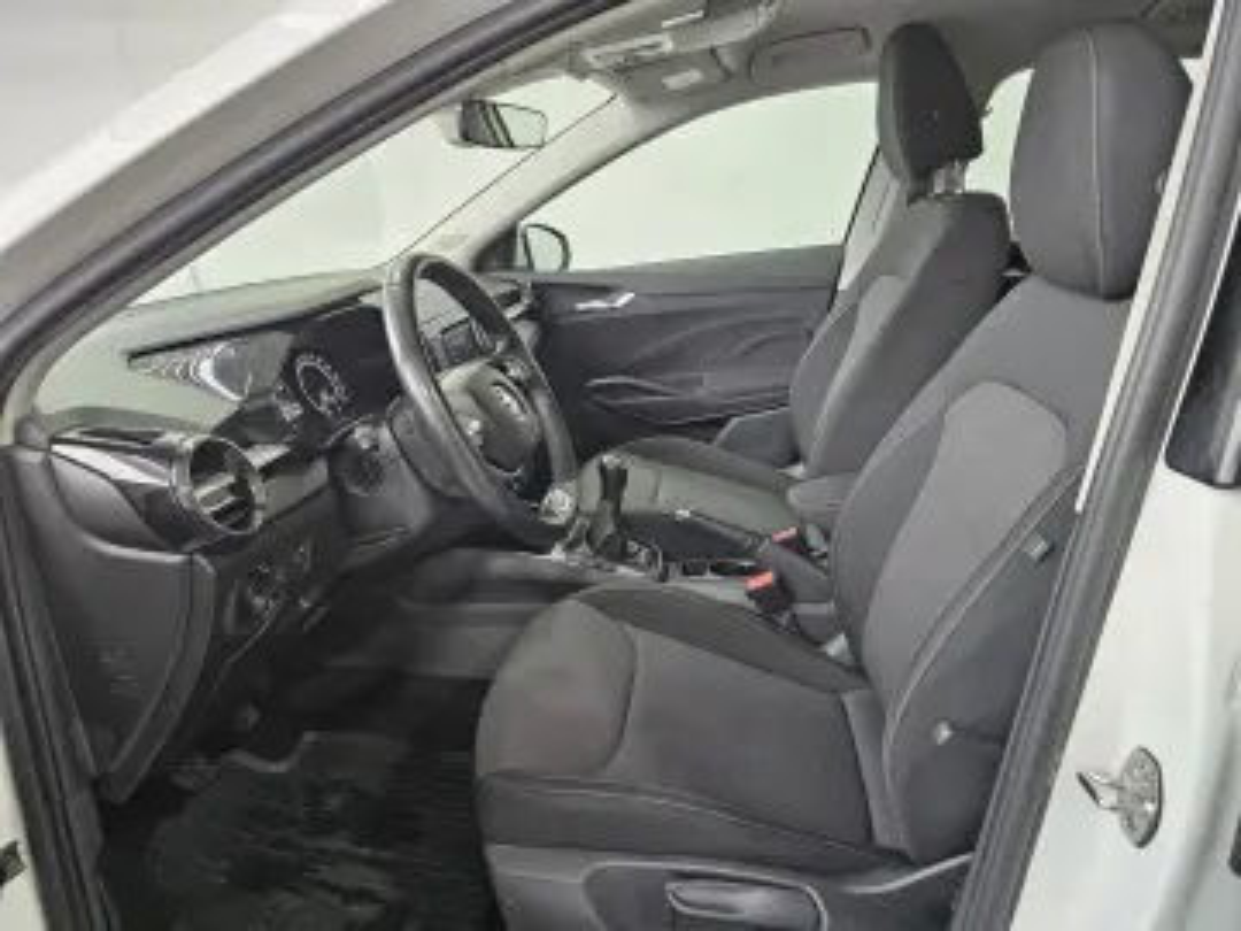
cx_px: 620
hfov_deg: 73.9
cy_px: 466
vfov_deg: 58.9
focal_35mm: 23
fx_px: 825
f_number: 1.7
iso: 250
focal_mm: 6.3
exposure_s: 1/180
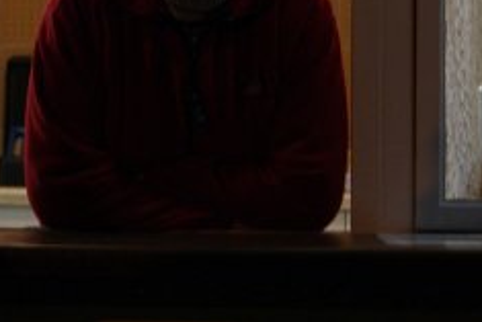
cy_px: 0
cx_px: 12
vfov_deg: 6.7
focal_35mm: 204
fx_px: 2733
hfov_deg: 10.0
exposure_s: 1/2
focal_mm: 50
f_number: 5.6
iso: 400
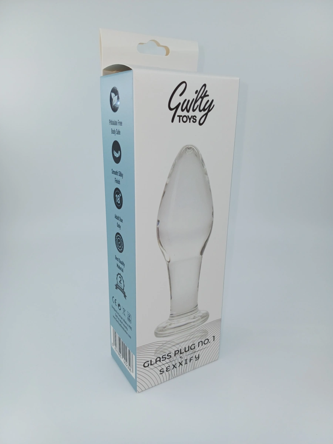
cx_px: 166
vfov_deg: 69.4
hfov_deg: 54.9
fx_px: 321
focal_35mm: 25
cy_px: 222
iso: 50
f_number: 1.8
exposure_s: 1/551
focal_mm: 4.65
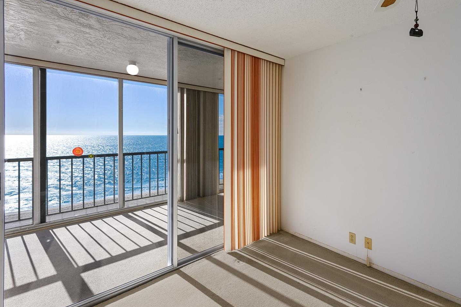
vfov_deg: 67.3
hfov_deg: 89.7
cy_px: 145
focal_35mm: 18
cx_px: 253
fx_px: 230
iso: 160
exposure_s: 1/20
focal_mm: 16
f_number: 11
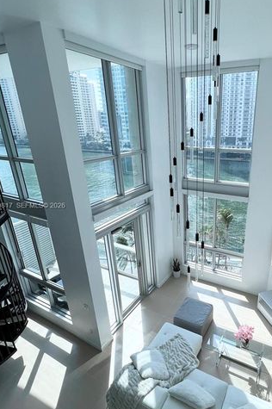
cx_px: 192
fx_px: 216
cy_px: 206
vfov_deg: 86.9
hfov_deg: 62.0
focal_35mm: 19
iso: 32
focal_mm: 1.57
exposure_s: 1/763
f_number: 1.8
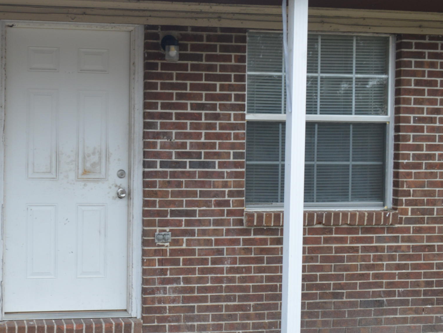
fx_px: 730
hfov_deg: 32.8
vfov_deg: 25.6
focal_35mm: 57
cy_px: 183
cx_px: 86
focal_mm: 20
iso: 280
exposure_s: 1/125
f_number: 5.6
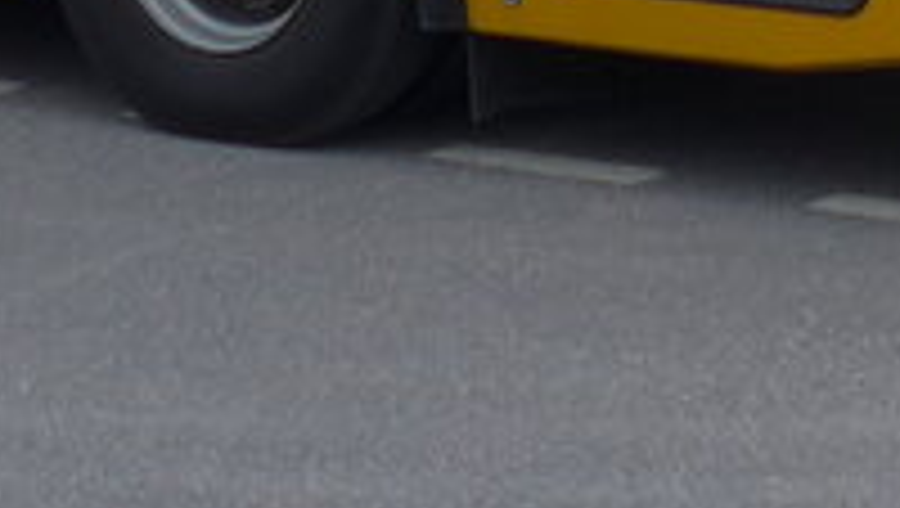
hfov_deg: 9.2
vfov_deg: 4.7
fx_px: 5614
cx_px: 504
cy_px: -1497
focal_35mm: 235
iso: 80
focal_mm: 7.5
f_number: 2.8
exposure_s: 1/640
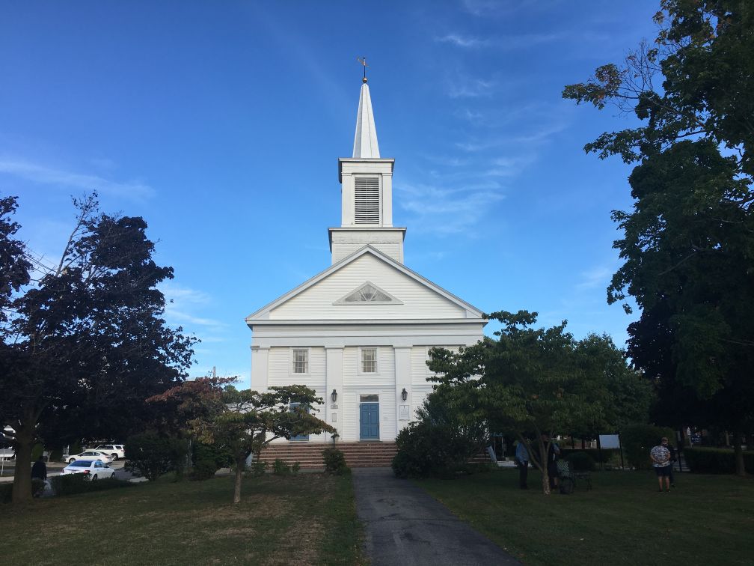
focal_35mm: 29
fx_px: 632
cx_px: 377
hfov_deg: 61.7
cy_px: 283
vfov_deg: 48.2
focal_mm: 4.15
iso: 25
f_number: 2.2
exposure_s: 1/785
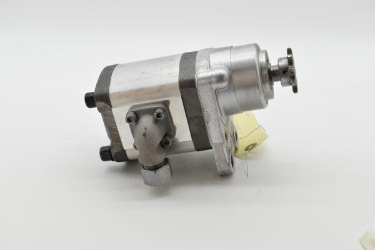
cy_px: 125
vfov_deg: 25.1
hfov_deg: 36.9
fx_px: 562
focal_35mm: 54
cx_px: 188
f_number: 8
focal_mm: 36
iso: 1600
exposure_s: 1/1250
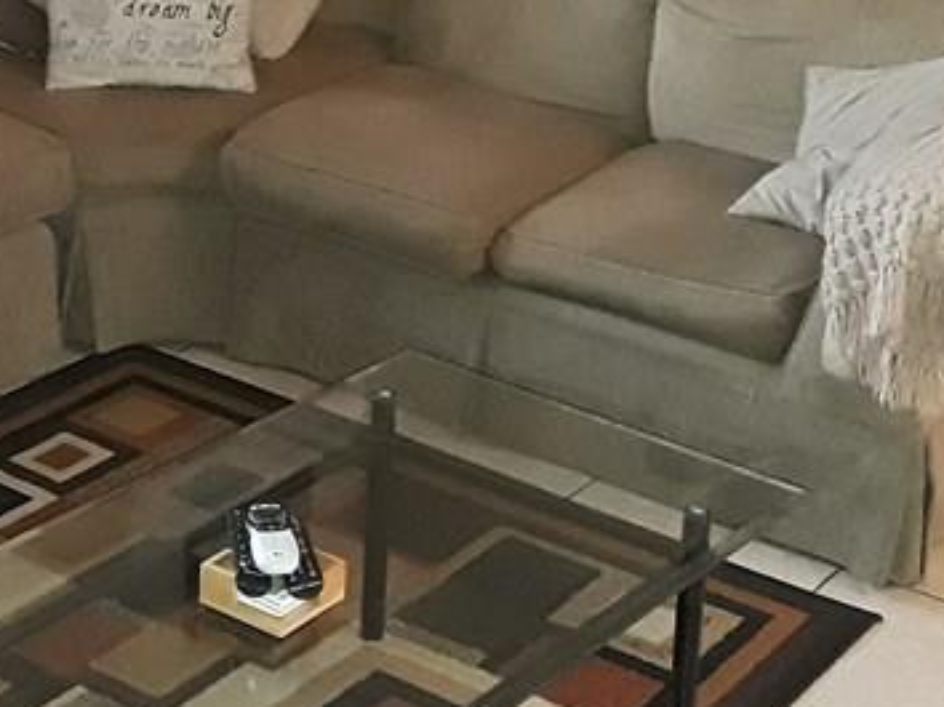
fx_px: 2207
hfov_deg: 23.9
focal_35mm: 81
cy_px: 125
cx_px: 237
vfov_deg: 18.0
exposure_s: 1/15
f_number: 1.9
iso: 500
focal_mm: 2.9
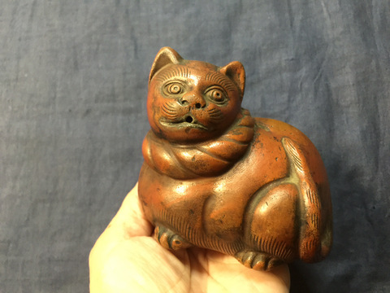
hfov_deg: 61.7
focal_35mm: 29
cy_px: 146
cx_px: 195
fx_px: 327
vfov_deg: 48.2
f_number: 2.2
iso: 100
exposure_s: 1/10
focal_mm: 4.15
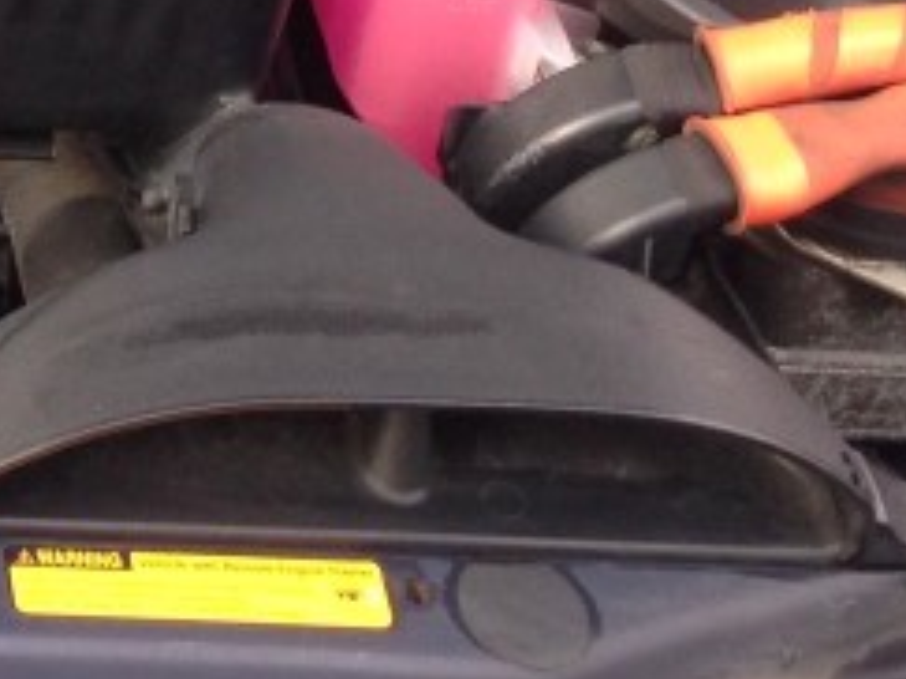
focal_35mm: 139
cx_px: -388
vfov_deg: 10.1
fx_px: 3636
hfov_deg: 13.5
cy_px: -560
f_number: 2.4
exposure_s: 1/120
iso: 64
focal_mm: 4.12
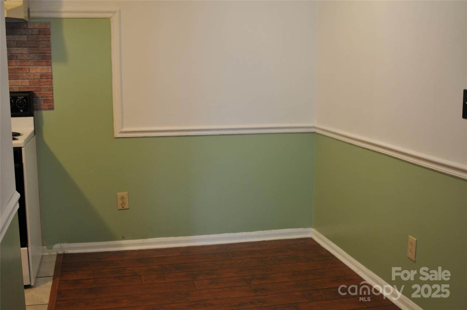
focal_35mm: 42
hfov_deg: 46.5
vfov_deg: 31.8
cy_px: 155
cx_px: 234
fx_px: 544
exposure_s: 1/20
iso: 200
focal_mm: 28
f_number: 2.8
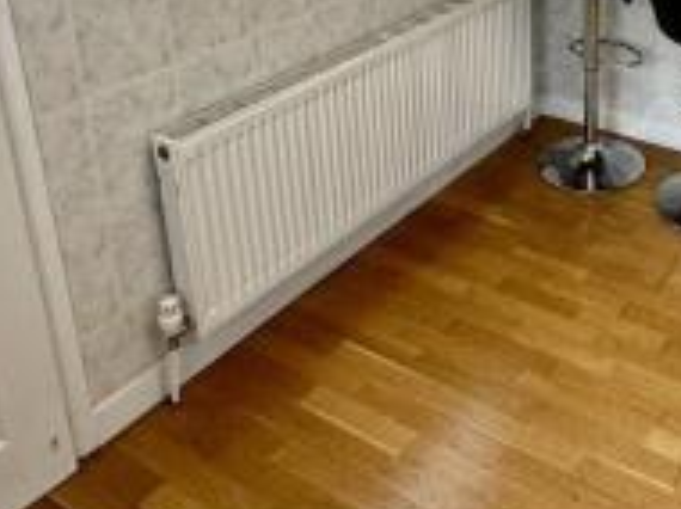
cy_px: -34
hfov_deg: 40.8
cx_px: 600
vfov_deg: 30.4
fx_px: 845
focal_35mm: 43
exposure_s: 1/100
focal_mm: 2.22
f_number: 2.2
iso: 100
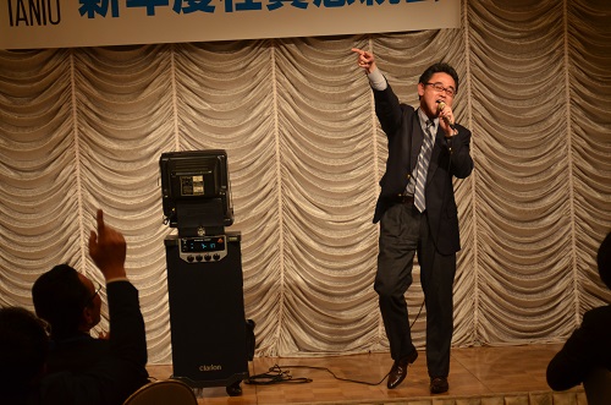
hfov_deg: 22.7
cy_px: 202
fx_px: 1524
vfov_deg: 15.1
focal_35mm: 90
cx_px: 306
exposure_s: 1/200
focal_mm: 60
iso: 800
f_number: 4.8
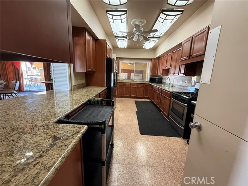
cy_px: 93
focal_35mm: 14
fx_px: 100
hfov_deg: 102.1
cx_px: 124
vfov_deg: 85.7
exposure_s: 1/60
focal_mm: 2.22
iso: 500
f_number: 2.2
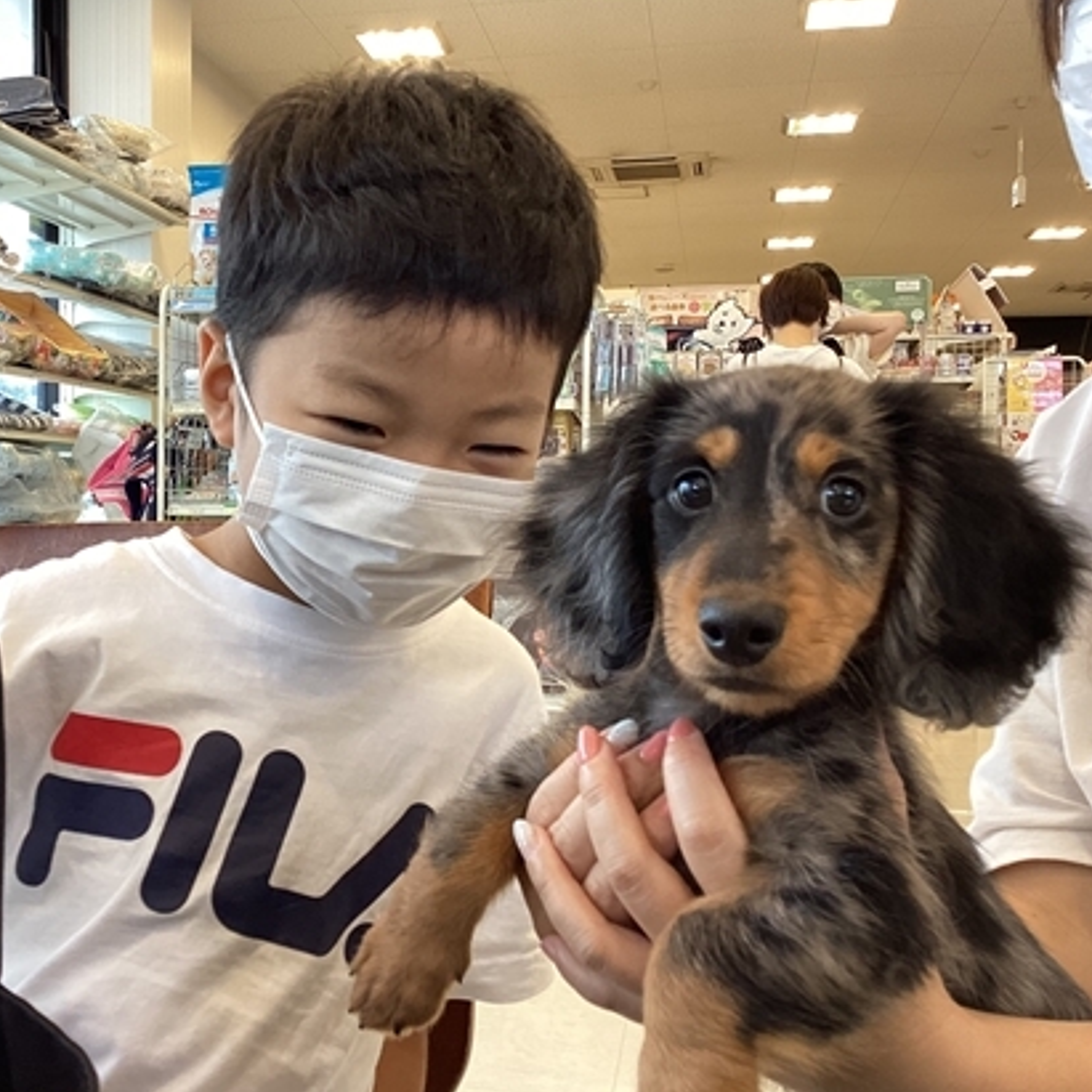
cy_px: 537
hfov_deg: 41.4
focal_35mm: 40
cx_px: 380
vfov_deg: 41.9
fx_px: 1428
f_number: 2.4
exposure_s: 1/100
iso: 80
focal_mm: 3.3
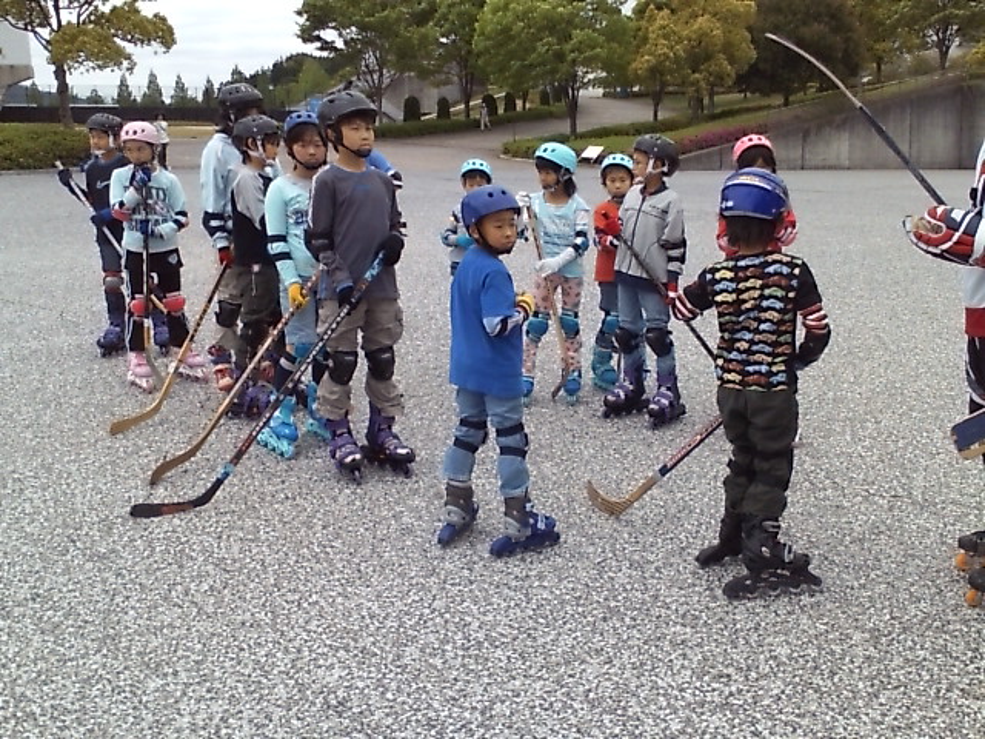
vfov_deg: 48.2
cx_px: 492
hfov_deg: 61.7
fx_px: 825
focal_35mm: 29
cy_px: 370
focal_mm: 3.73
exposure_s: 1/667
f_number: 3.5
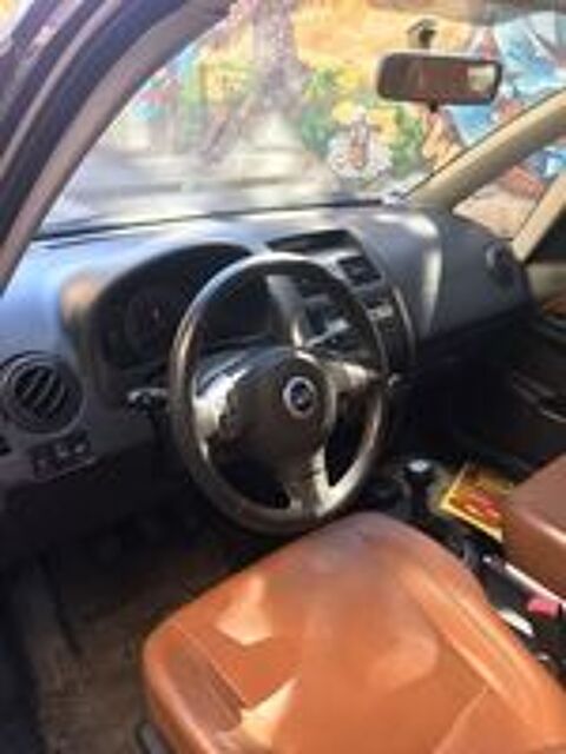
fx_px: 632
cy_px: 377
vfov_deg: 61.7
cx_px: 283
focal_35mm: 29
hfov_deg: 48.2
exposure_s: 1/50
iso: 25
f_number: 2.2
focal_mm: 4.15
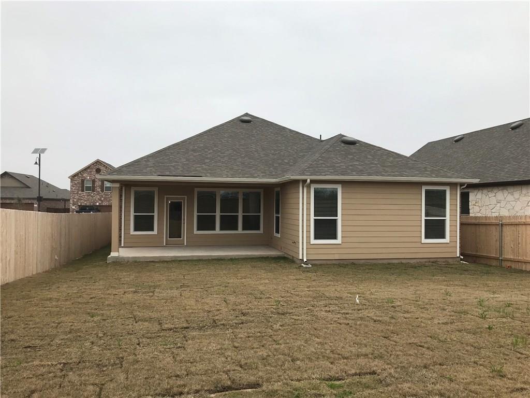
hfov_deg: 63.4
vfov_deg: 49.7
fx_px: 429
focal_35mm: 28
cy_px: 199
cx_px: 265
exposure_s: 1/1153
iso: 20
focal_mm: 3.99
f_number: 1.8
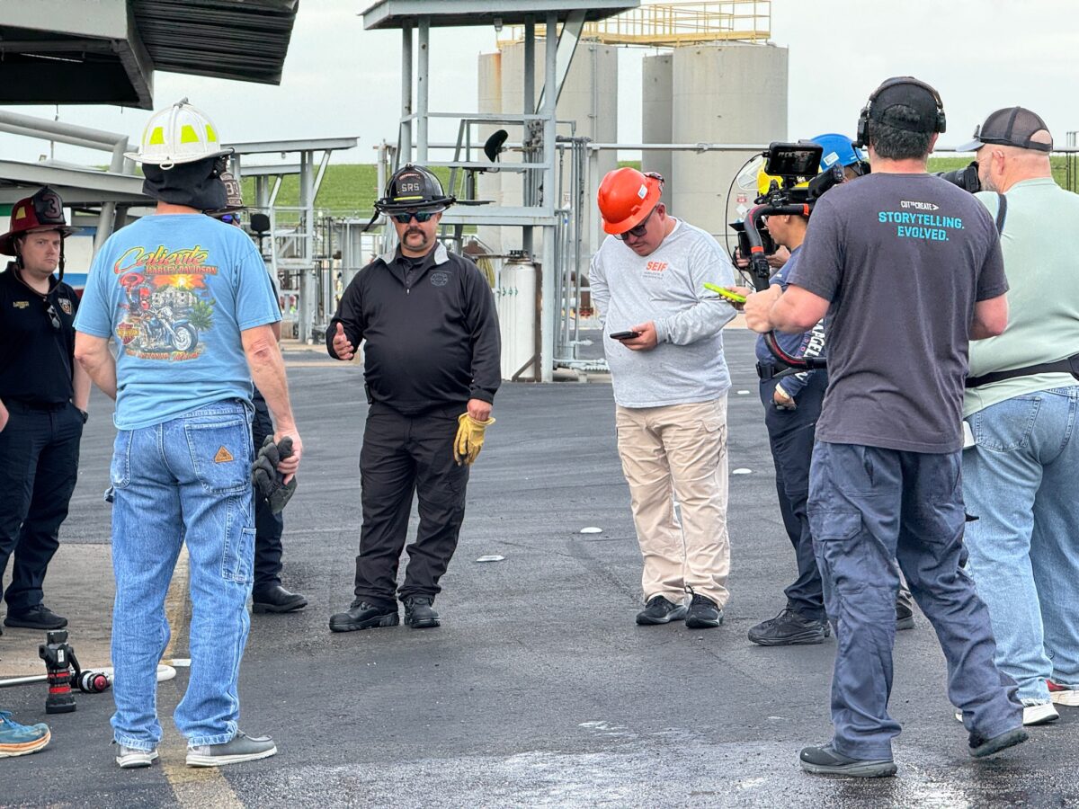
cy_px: 404
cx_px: 540
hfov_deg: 16.4
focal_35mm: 120
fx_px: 3740
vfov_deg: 12.3
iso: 50
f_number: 2.8
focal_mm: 15.66
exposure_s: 1/207
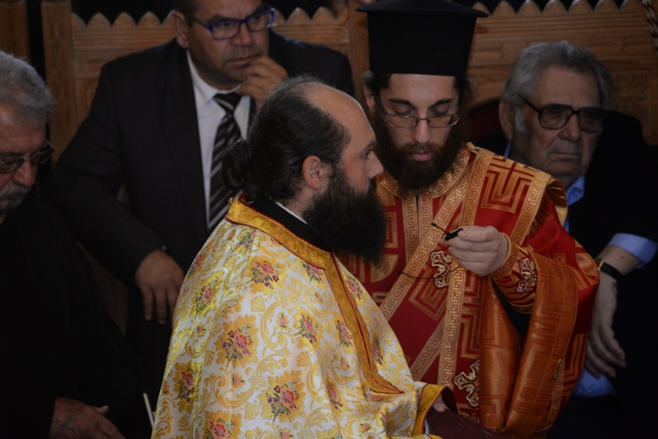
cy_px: 220
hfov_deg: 6.9
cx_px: 329
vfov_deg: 4.6
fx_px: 5486
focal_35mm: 300
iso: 1600
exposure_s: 1/80
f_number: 6.3
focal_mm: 300
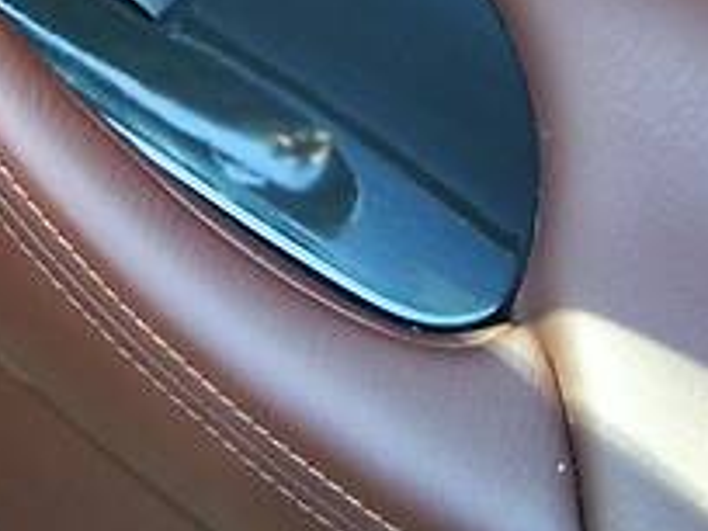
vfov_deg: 12.9
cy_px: -368
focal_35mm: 106
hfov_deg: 18.5
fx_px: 2168
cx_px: 250
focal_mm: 4
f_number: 4
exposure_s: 1/40
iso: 200
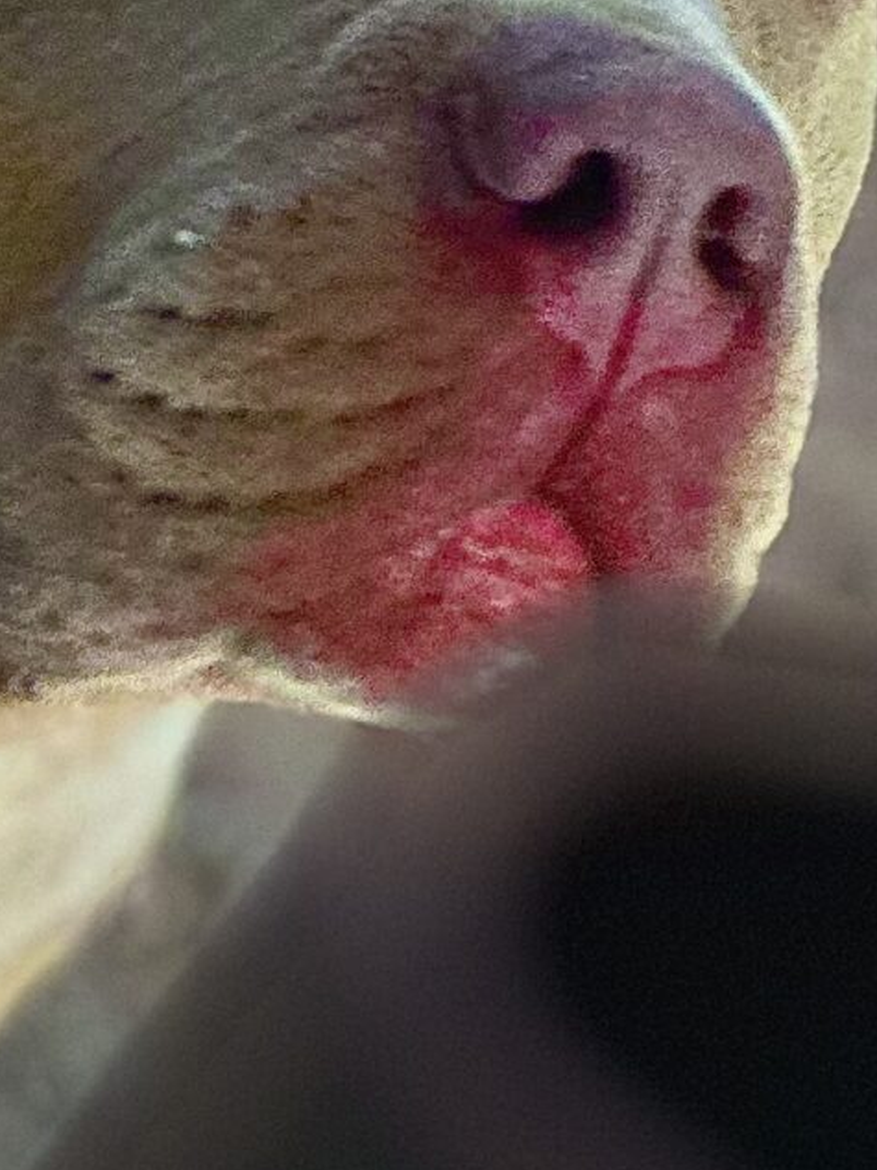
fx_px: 10513
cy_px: 293
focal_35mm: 311
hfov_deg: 4.7
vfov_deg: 6.4
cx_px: -393
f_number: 2.8
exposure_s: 1/104
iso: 250
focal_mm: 9
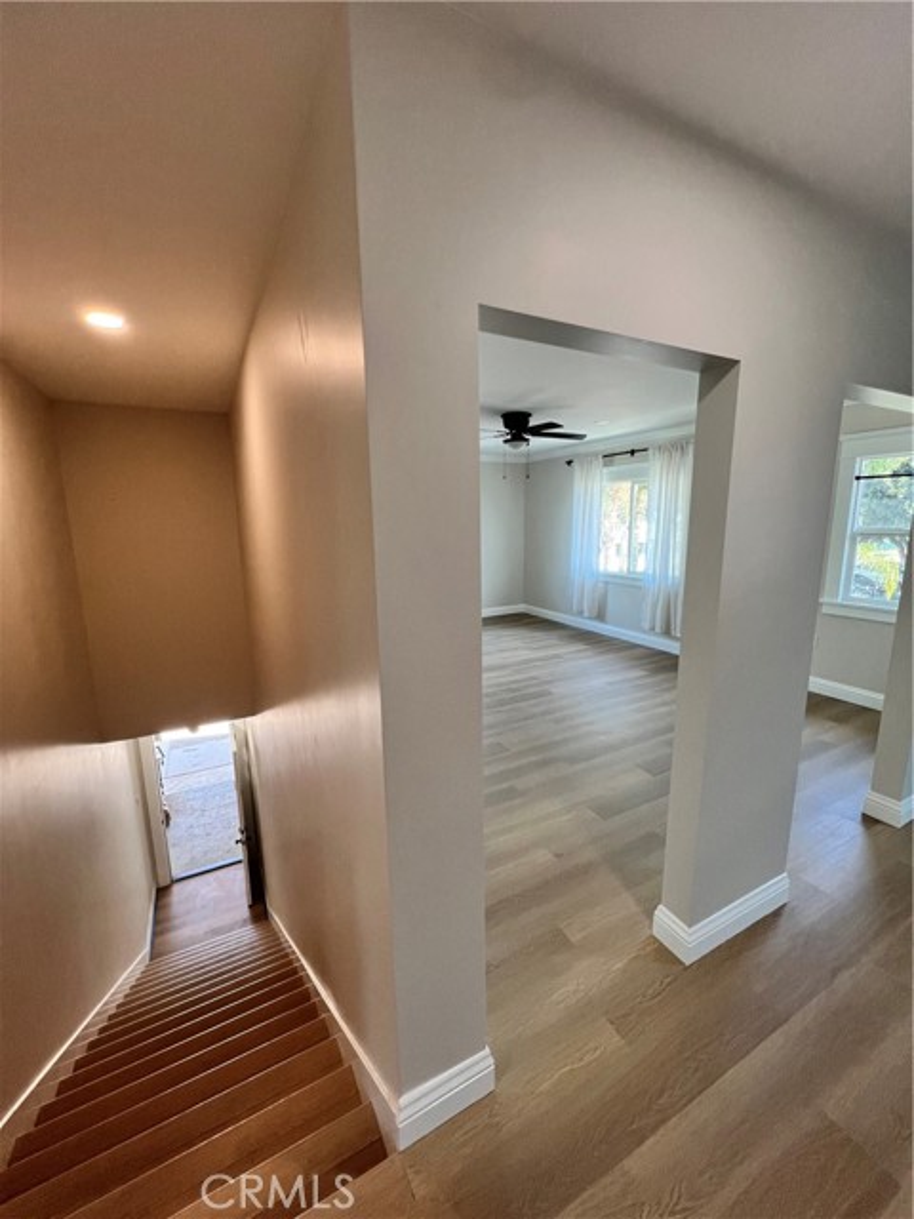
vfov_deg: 106.2
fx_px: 458
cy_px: 610
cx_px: 457
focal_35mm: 13
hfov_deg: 89.9
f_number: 1.8
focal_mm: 1.57
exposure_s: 1/120
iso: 160
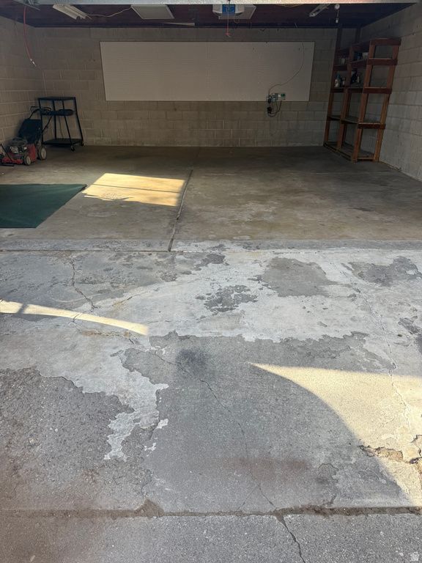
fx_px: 390
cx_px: 211
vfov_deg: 71.6
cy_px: 282
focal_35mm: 24
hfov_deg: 56.8
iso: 80
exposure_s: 1/622
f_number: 1.78
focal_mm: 6.76
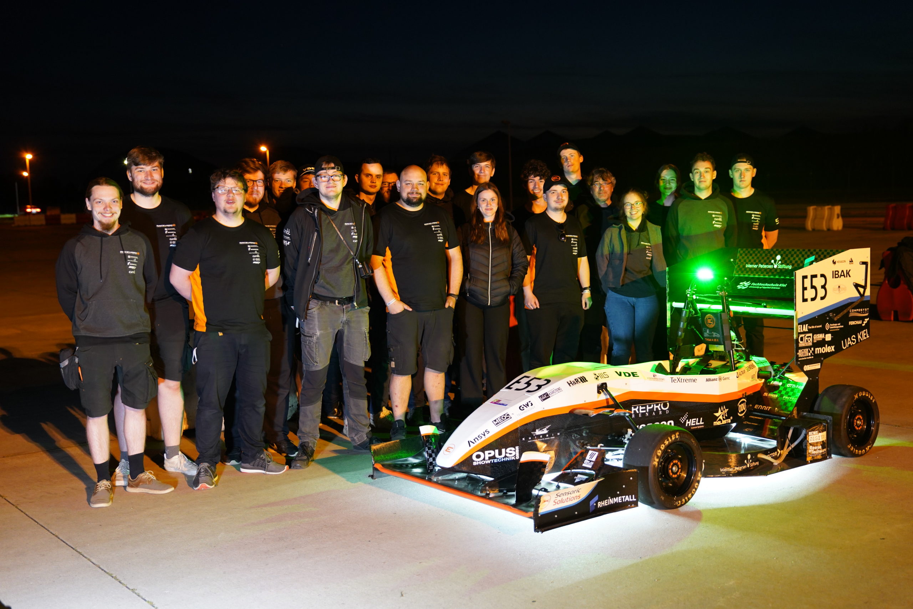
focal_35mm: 43
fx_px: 1091
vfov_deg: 31.2
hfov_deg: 45.4
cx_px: 456
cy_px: 304
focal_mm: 43
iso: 2500
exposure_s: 1/15
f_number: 2.8
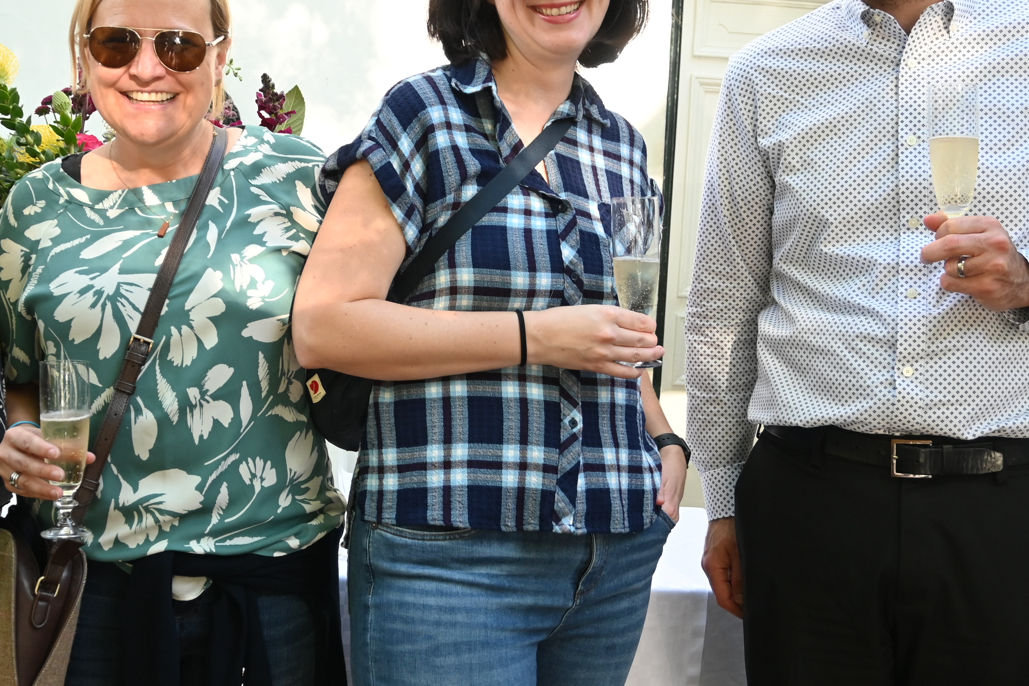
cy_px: 335
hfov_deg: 37.0
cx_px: 390
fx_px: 1527
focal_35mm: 53
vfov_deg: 25.3
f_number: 3.8
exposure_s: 1/200
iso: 400
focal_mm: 18.5
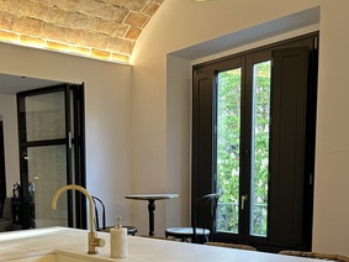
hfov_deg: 39.4
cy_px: 224
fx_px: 464
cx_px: 62
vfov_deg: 30.4
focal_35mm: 46
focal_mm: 5.7
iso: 125
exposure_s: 1/100
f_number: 1.5
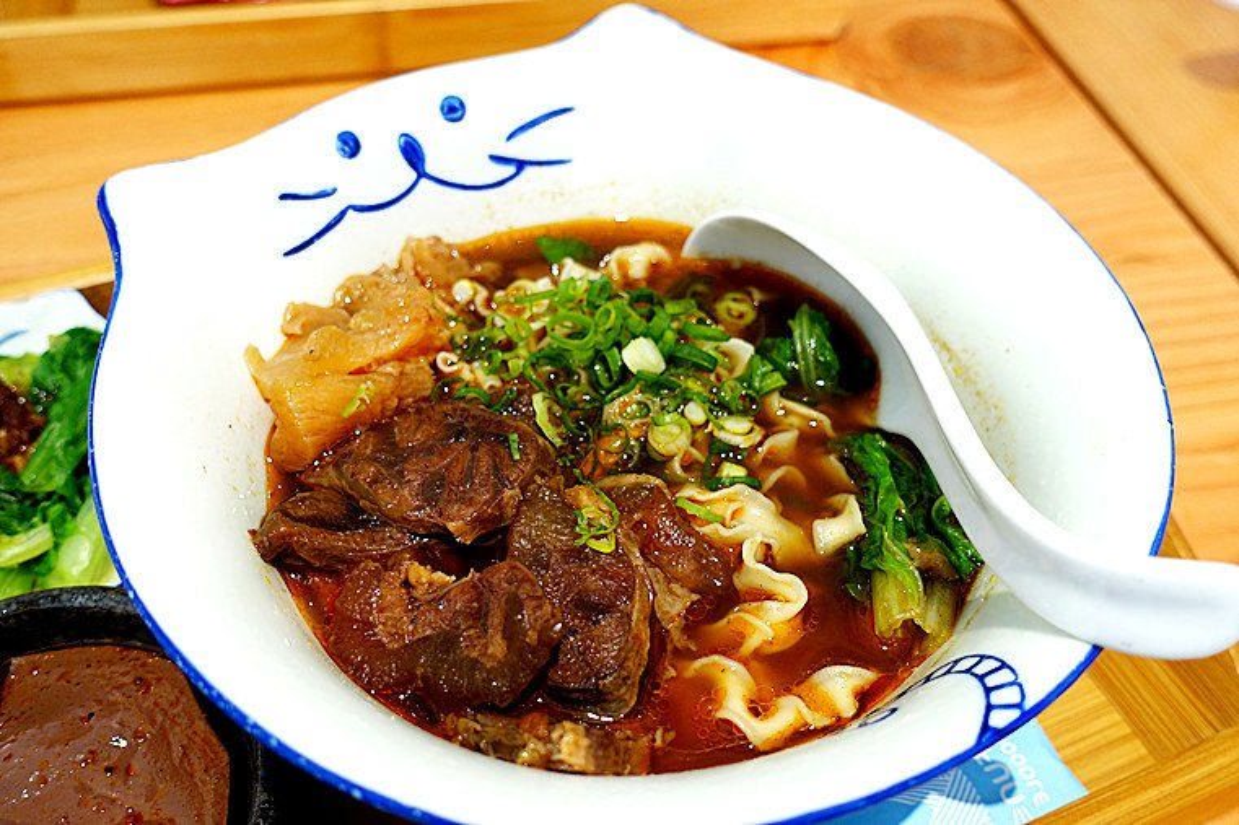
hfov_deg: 58.7
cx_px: 620
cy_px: 412
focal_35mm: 32
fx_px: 1101
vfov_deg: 41.1
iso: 160
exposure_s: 1/40
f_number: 2.8
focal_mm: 11.81
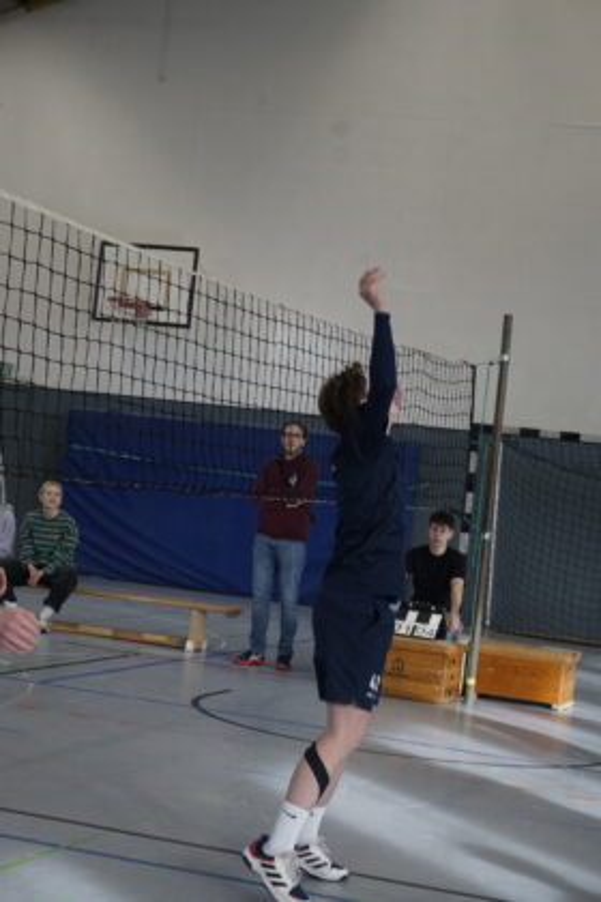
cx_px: 300
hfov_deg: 18.2
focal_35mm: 75
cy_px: 451
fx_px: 1878
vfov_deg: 27.0
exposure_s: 1/160
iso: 1250
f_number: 5.6
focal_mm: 50
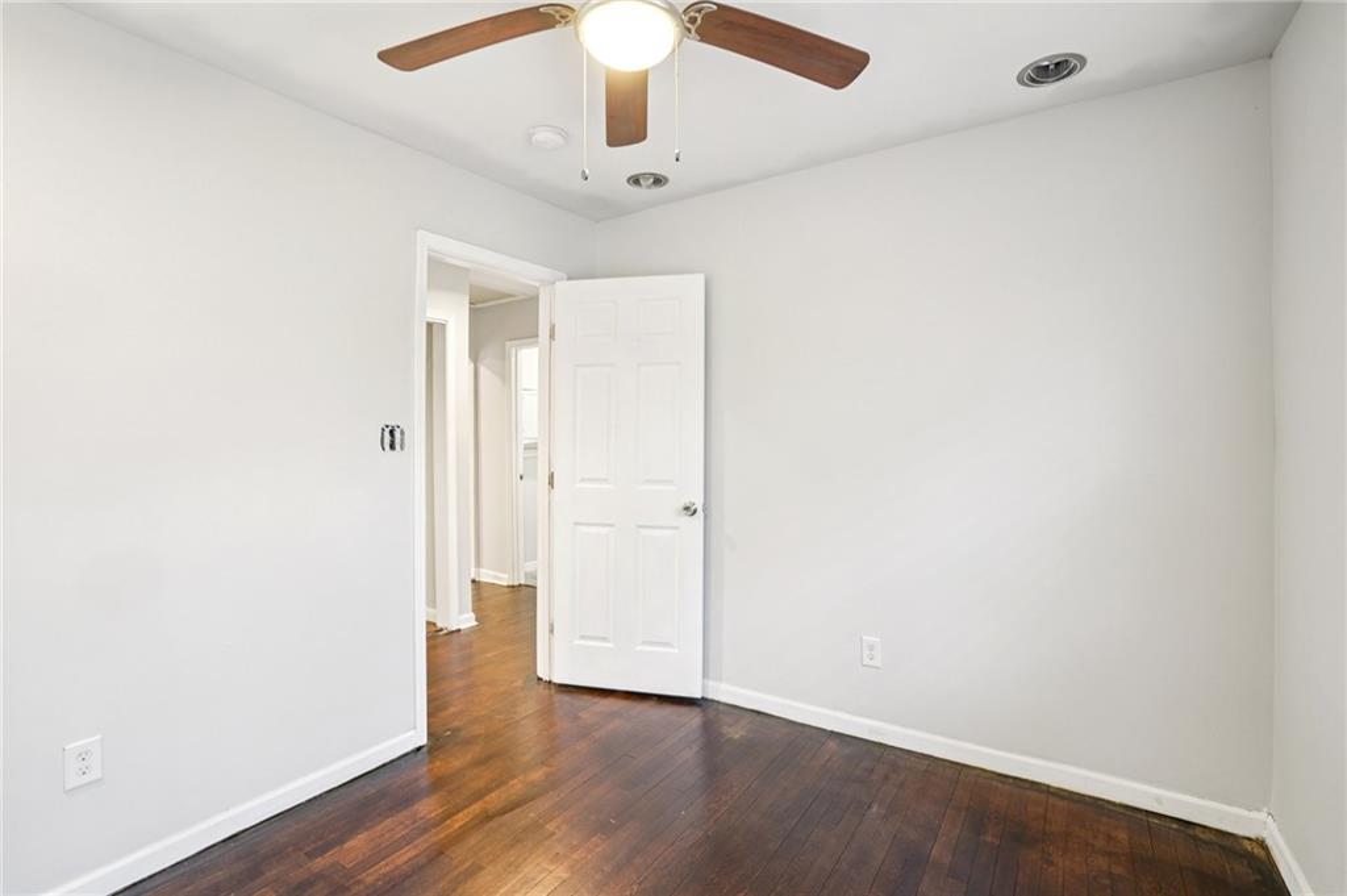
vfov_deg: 73.7
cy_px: 448
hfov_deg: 96.8
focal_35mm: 16
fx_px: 598
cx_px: 674
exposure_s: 1/2.5
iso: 400
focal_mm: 16
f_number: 9
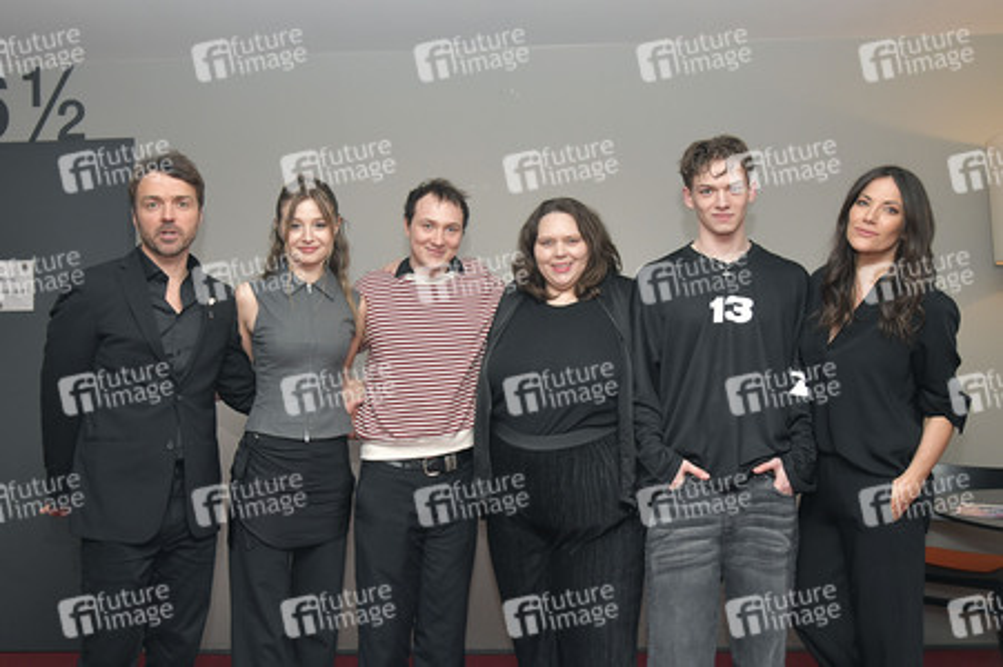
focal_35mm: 31
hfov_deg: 60.3
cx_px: 502
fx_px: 863
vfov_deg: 42.3
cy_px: 334
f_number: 5.6
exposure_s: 1/200
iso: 2000
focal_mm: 31
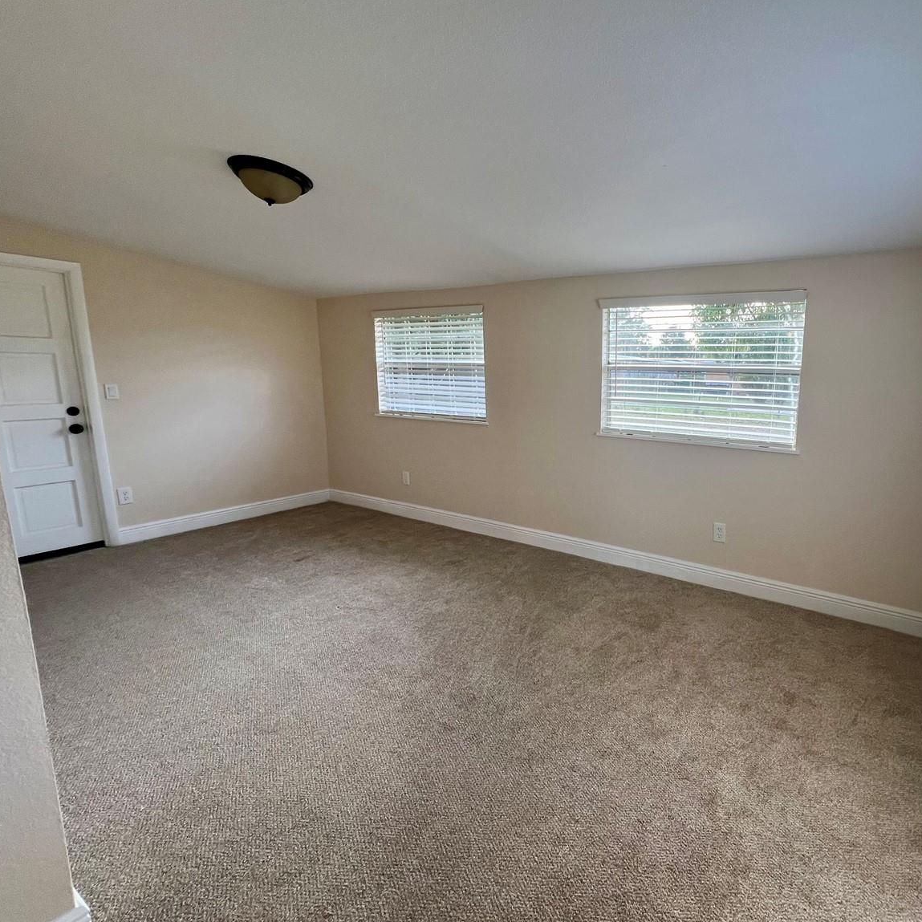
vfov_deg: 87.4
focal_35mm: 16
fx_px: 482
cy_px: 453
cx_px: 598
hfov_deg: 85.0
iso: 50
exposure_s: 1/99
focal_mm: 1.57
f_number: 1.8
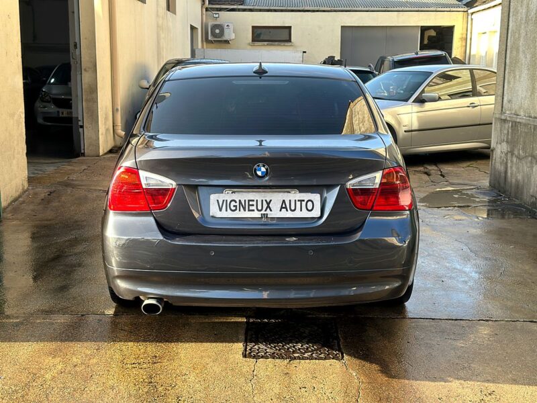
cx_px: 268
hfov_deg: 39.7
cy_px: 202
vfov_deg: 30.3
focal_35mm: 48
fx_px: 745
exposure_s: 1/412
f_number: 1.78
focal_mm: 6.86
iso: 64
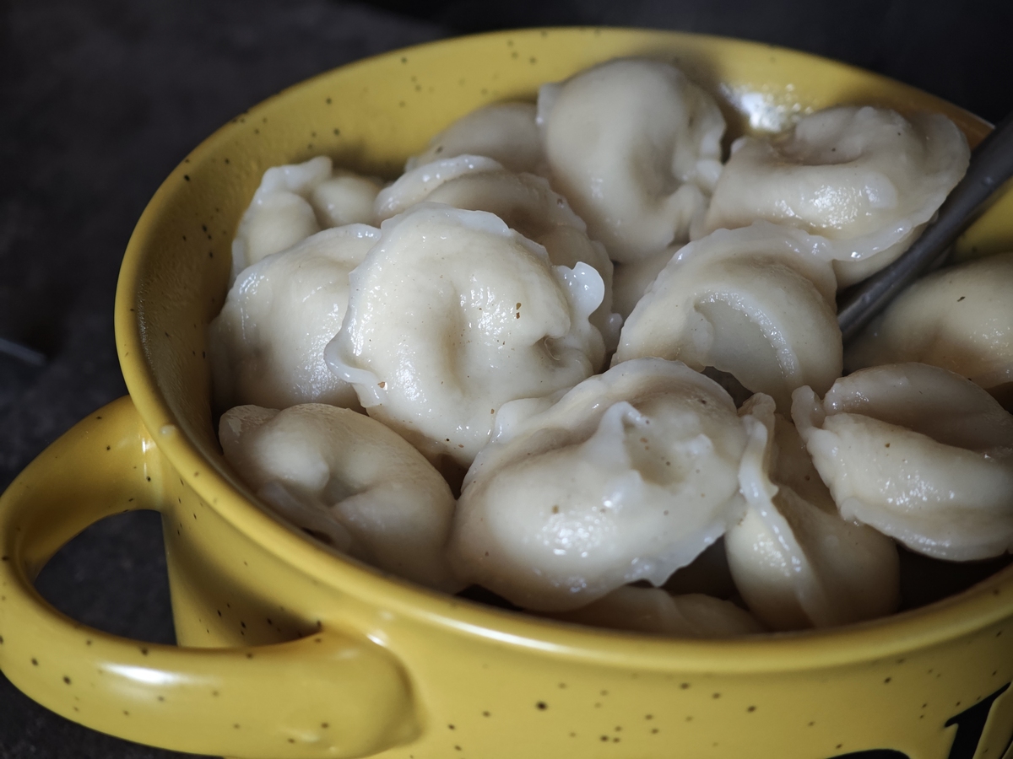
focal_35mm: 70
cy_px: 380
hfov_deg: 27.8
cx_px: 506
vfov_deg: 21.0
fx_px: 2048
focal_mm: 11.5
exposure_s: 1/100
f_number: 1.8
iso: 500
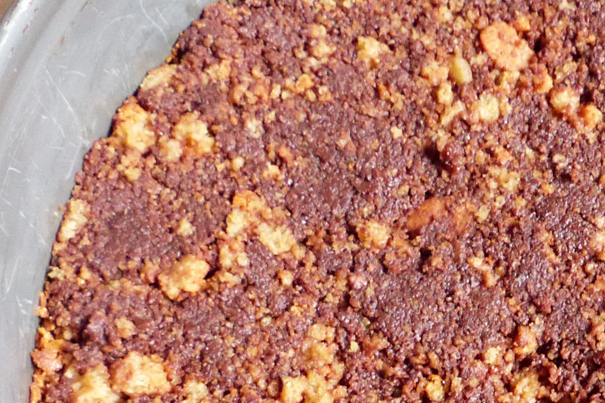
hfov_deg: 26.7
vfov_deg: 18.1
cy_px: 428
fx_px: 1227
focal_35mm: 73
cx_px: 552
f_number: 2.8
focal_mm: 4.5
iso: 400
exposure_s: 1/30
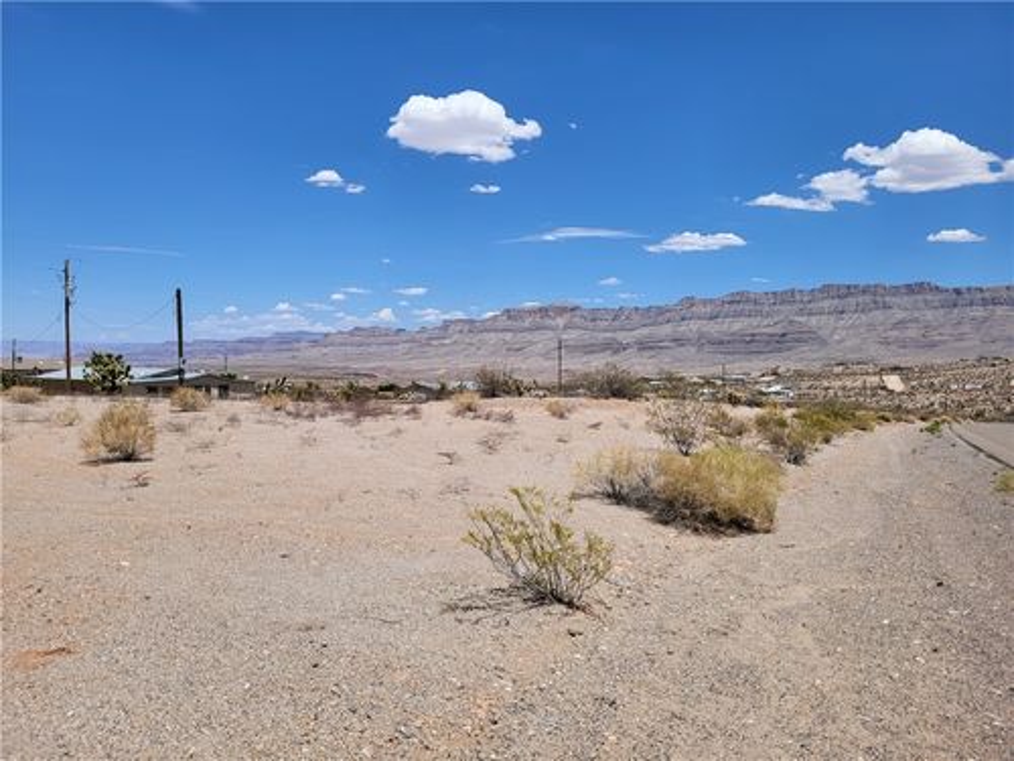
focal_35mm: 26
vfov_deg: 53.1
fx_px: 762
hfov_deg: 67.3
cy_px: 380
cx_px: 507
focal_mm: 5.4
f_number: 1.8
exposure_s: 1/3657
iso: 40
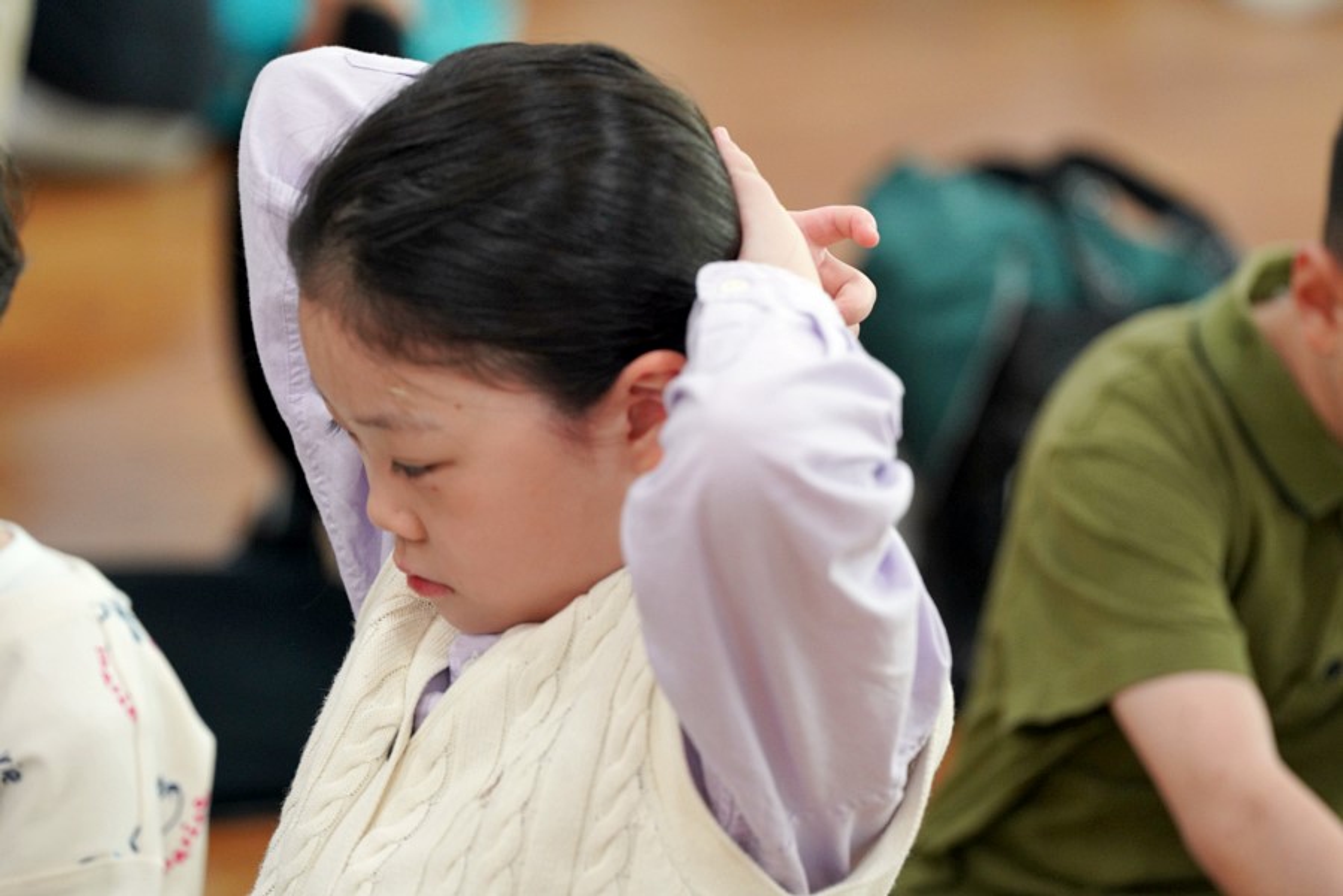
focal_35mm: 200
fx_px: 7461
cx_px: 672
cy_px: 448
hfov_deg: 10.3
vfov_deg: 6.9
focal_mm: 200
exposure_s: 1/250
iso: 2500
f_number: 4
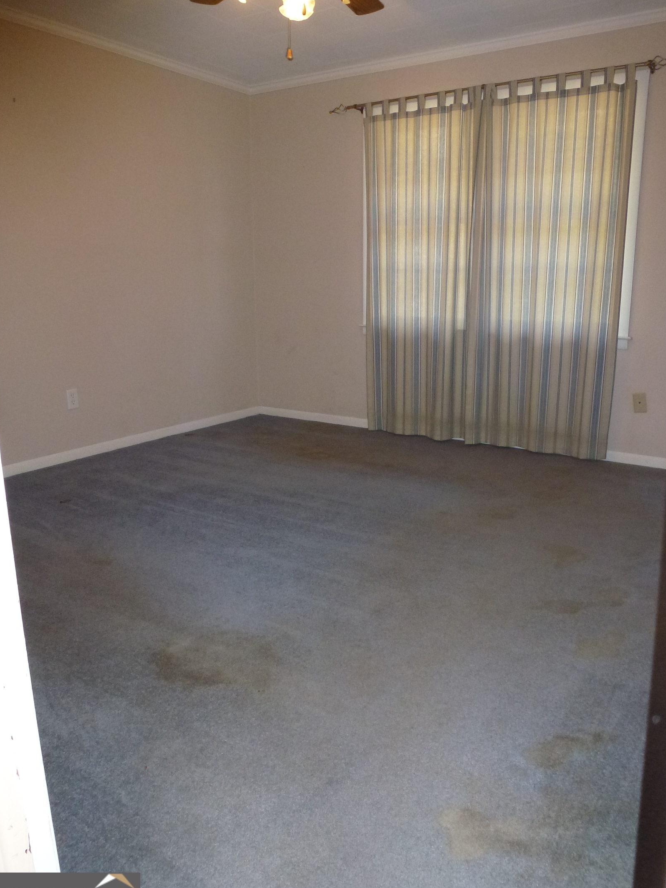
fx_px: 667
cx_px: 357
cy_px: 440
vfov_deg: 67.3
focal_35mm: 26
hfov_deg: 53.0
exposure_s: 1/60
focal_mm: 4.3
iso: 250
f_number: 3.3
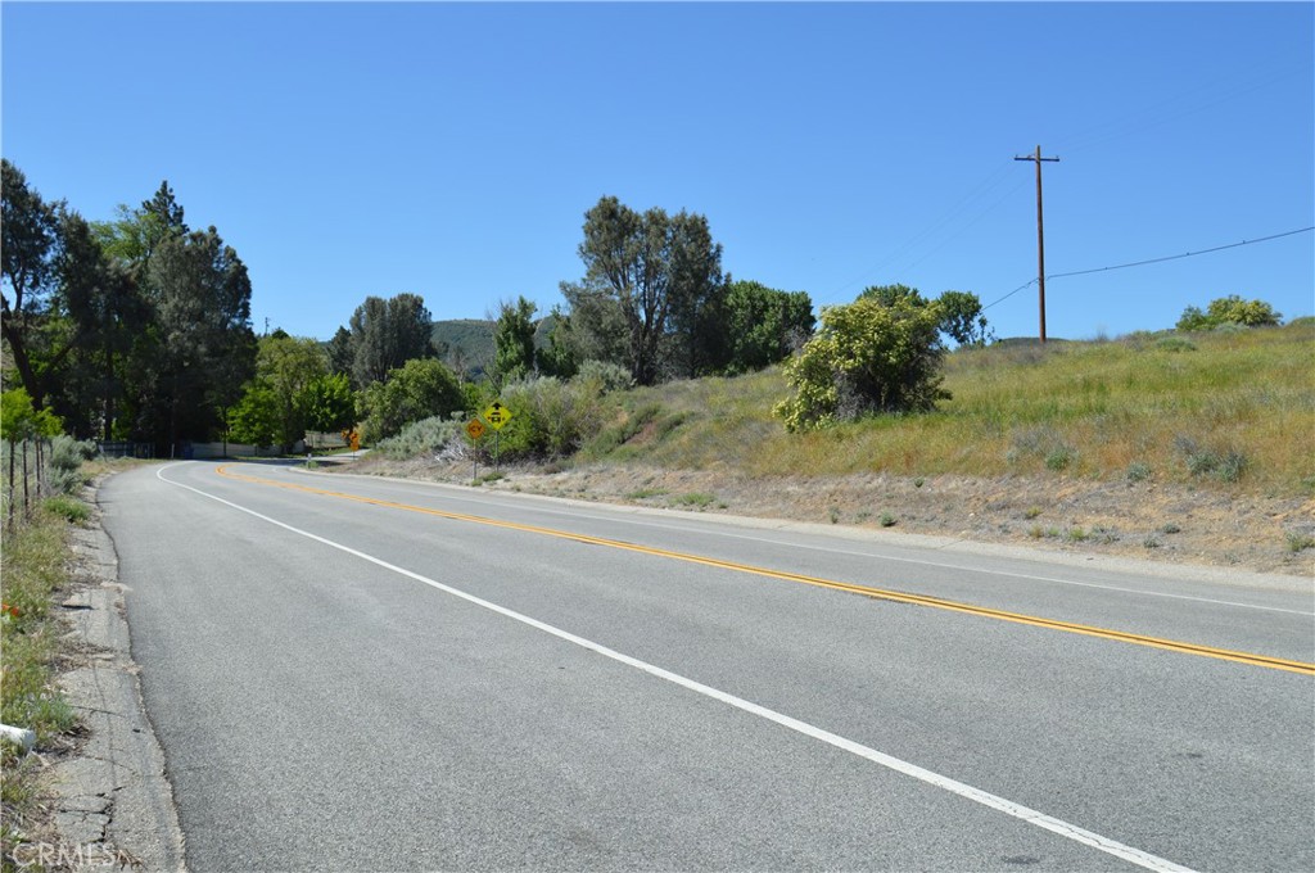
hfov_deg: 53.2
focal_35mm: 36
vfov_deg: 36.8
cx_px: 658
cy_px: 436
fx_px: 1313
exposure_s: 1/250
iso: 100
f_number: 8
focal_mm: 24
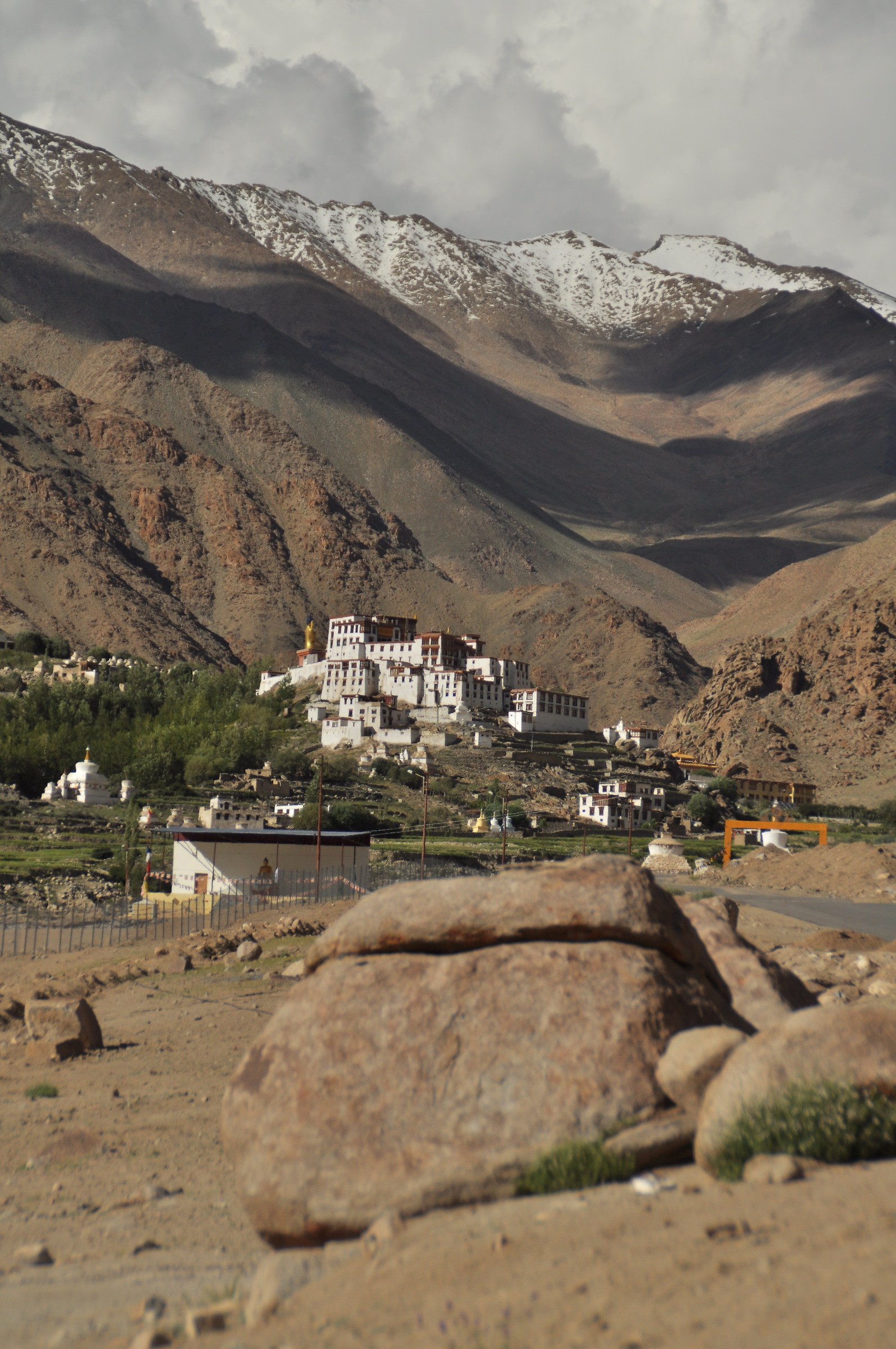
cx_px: 448
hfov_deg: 8.7
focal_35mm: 158
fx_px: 5895
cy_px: 674
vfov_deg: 13.1
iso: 160
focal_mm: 105
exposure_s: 1/1000
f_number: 8
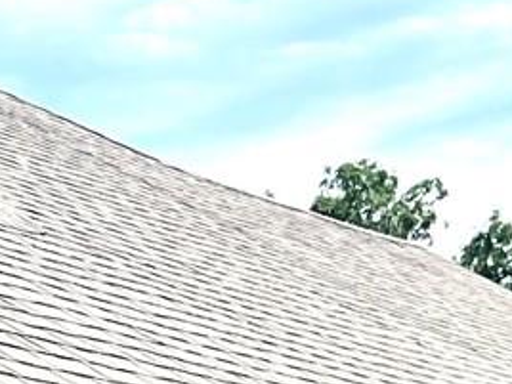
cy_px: 829
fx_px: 2943
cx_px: -932
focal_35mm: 199
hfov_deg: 8.6
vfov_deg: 7.1
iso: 50
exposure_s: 1/3413
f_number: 1.6
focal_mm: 5.1
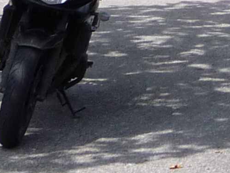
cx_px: 522
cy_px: -340
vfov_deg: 6.2
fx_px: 1462
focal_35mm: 220
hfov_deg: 8.4
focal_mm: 5.2
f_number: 5
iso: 100
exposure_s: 1/400
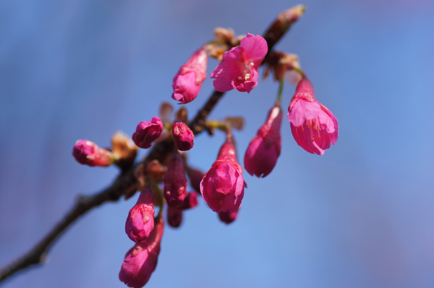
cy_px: 144
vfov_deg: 8.7
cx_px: 217
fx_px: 1897
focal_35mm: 158
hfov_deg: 13.1
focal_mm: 105
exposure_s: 1/1250
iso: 200
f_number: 2.8
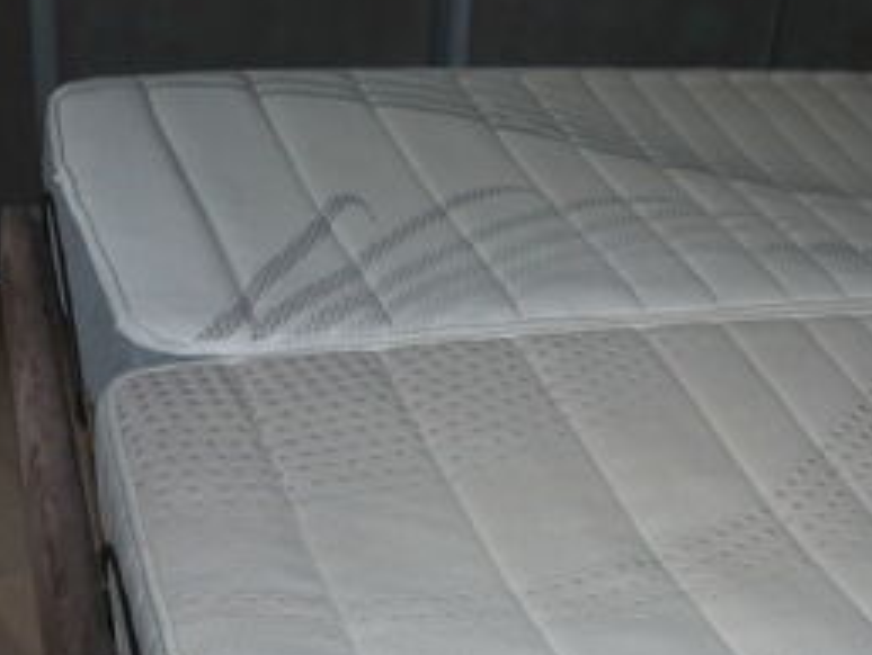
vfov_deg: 22.5
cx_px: 689
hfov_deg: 29.2
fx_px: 1639
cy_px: 446
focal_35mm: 65
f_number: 2.8
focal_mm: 5.8
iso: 100
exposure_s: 1/30
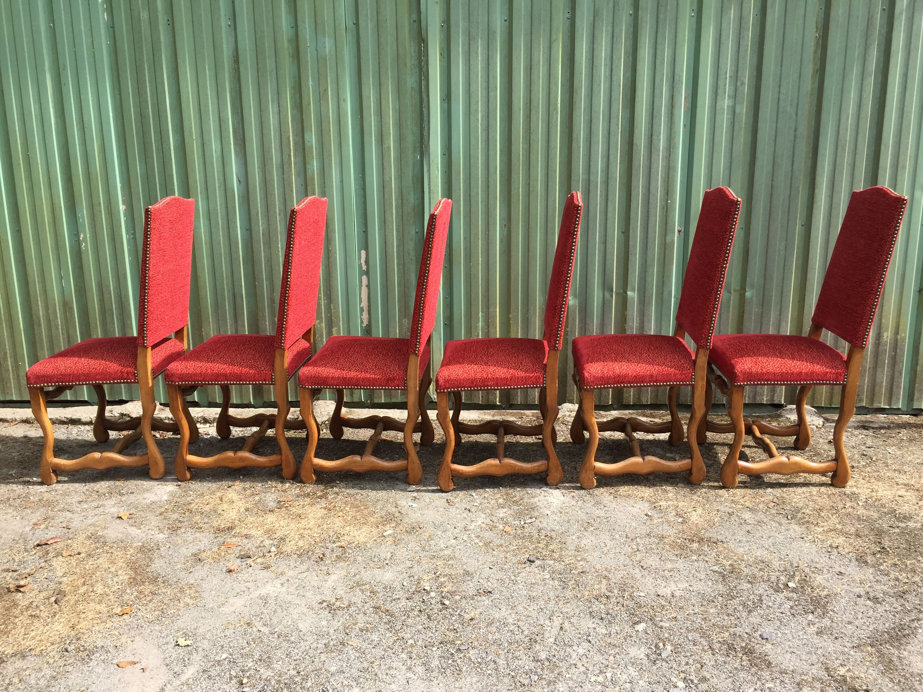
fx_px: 773
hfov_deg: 61.7
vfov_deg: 48.2
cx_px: 462
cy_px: 346
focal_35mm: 29
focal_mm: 4.15
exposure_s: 1/618
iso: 32
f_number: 2.2
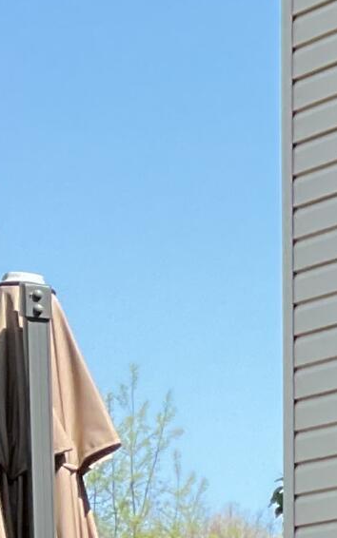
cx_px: 1100
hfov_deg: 7.0
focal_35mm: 163
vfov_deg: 11.7
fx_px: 2394
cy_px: 1029
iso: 16
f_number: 1.8
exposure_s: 1/419
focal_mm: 3
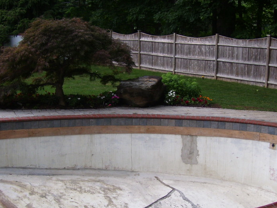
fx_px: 432
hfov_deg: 35.6
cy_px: 124
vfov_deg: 27.0
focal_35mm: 54
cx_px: 143
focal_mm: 6
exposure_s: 1/180
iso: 80
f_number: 2.7
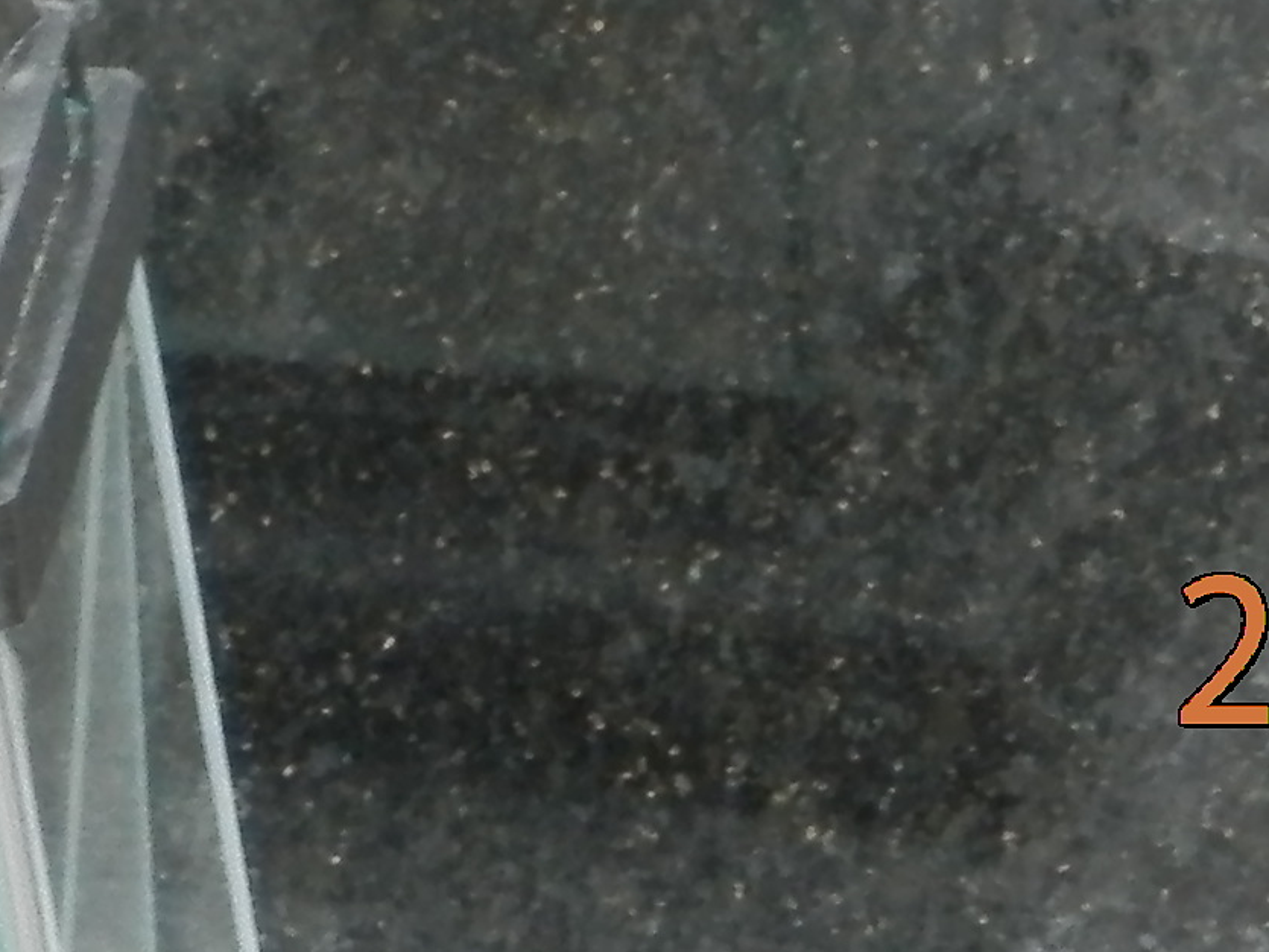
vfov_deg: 2.5
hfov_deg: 3.4
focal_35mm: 585
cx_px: -818
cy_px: -1416
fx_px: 21443
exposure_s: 1/100
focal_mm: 19
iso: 200
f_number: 4.5
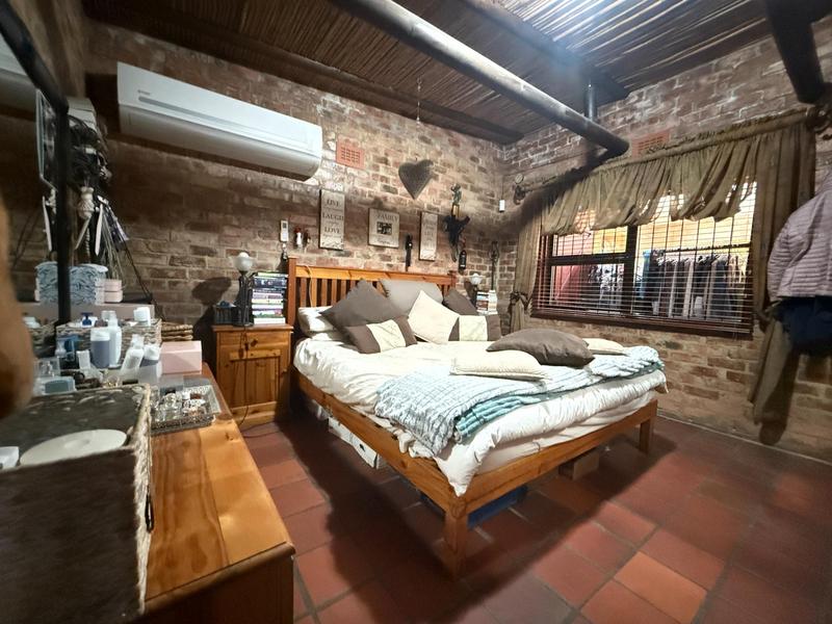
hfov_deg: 102.1
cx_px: 416
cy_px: 312
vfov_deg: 85.7
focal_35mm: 14
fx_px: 336
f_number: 2.2
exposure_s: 1/20
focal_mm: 2.22
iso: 2500
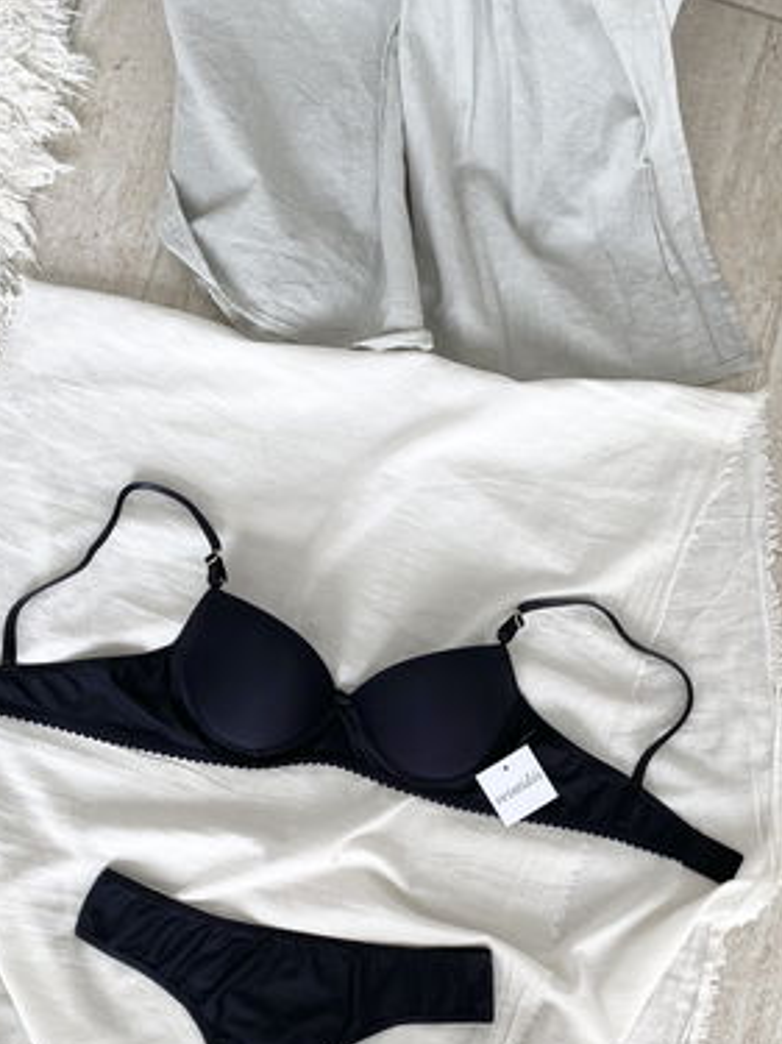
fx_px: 1115
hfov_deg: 38.5
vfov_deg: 48.9
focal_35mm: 37
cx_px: 454
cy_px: 734
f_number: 1.8
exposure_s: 1/122
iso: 32
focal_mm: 4.25
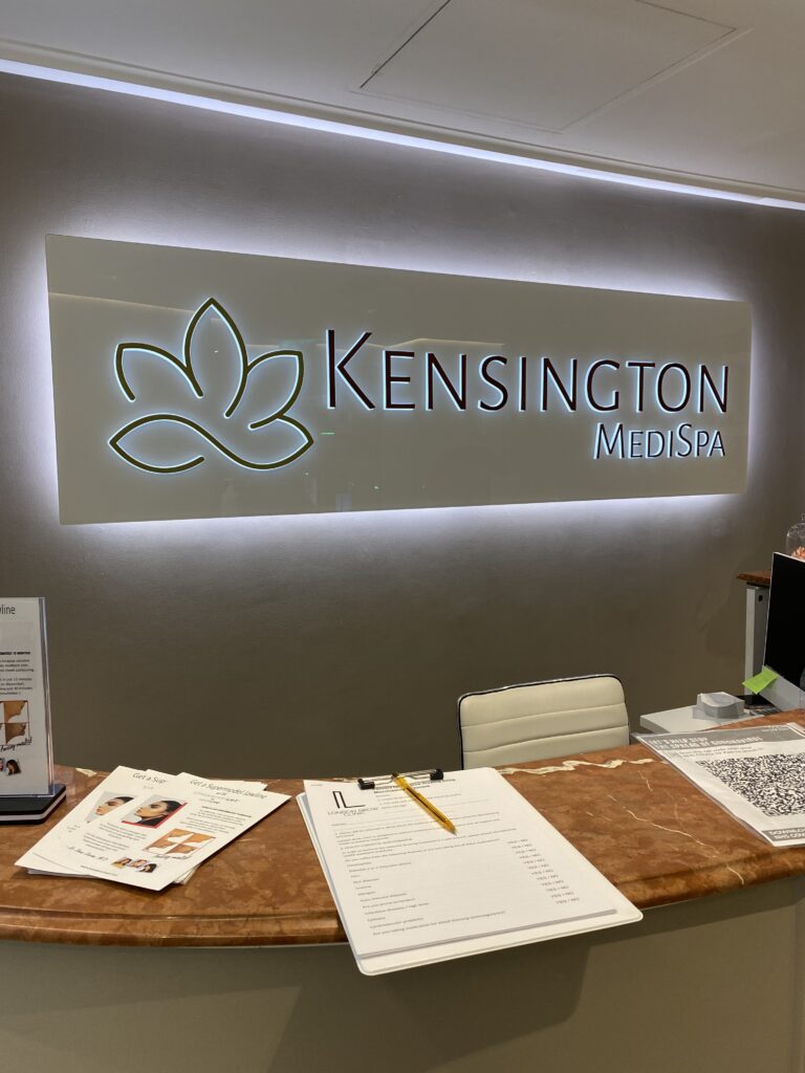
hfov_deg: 53.1
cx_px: 402
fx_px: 806
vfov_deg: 67.3
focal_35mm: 26
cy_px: 536
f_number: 1.8
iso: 100
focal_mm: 4.25
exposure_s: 1/100
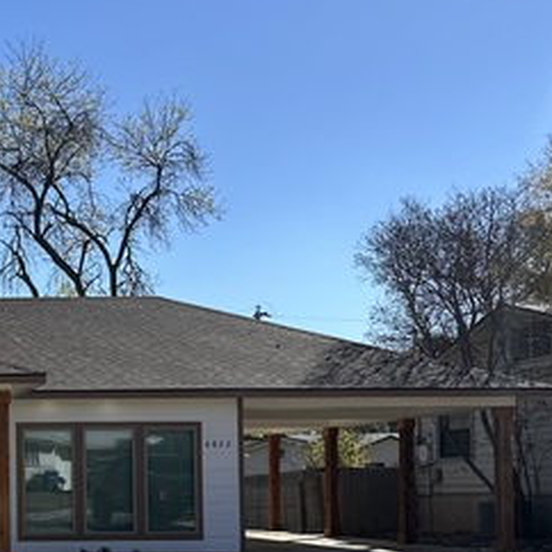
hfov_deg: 27.0
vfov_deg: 29.7
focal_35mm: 56
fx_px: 1010
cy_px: 458
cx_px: -114
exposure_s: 1/4016
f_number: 1.78
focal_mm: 6.86
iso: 80
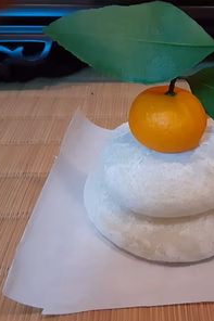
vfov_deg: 50.7
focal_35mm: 38
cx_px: 173
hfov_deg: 33.9
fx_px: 339
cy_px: 162
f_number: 1.9
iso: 500
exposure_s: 1/20
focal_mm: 2.91
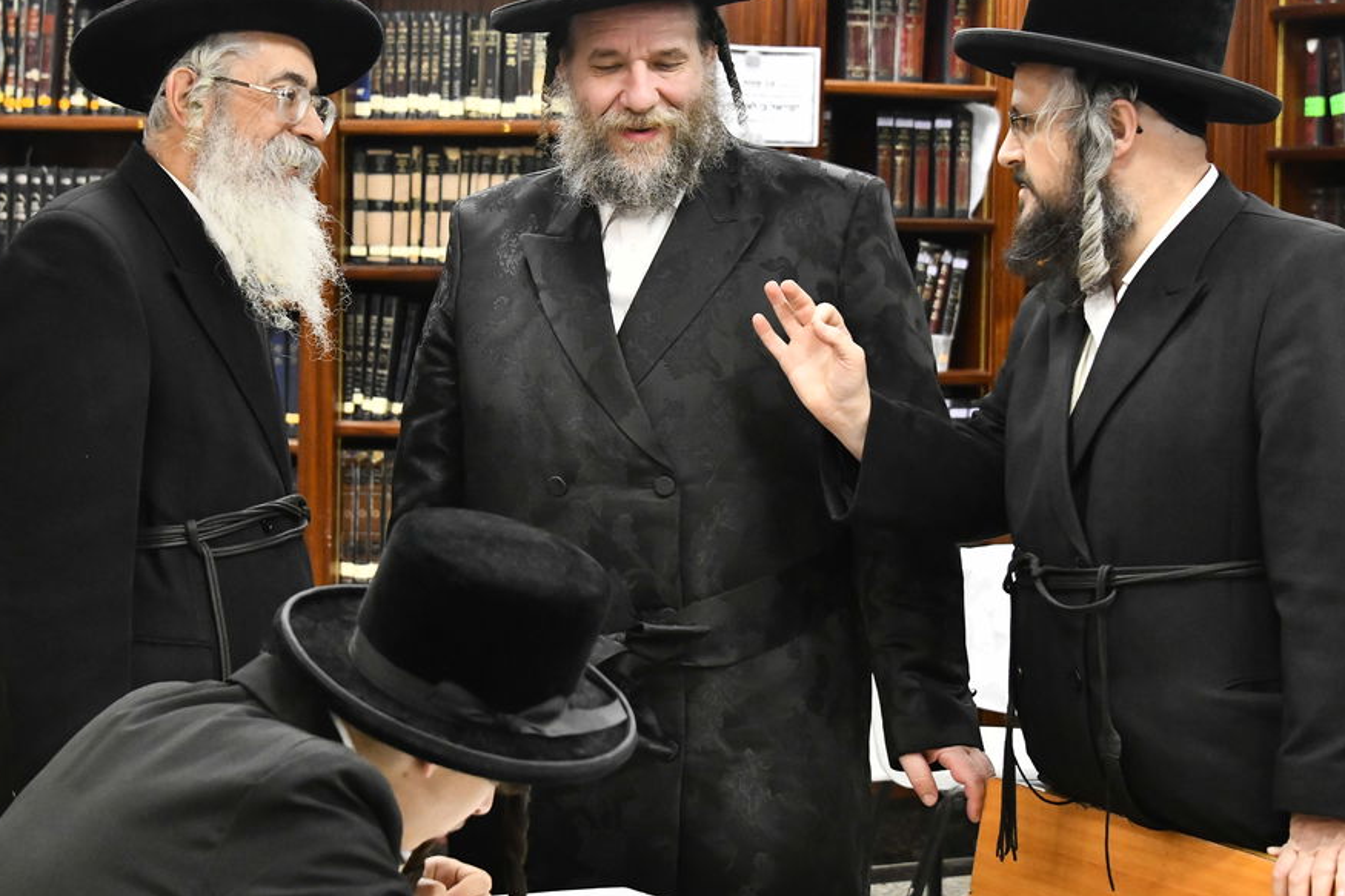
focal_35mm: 88
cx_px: 633
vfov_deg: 15.5
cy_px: 302
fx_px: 3287
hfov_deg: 23.1
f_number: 5.6
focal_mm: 55
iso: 2500
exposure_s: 1/160
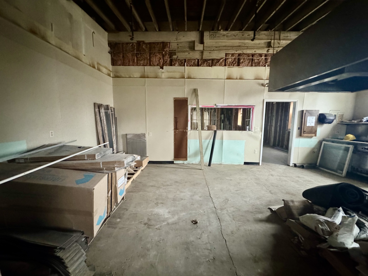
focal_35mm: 14
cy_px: 138
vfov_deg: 85.7
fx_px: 149
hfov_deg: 102.1
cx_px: 184
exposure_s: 1/48
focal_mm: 2.22
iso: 1250
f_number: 2.2
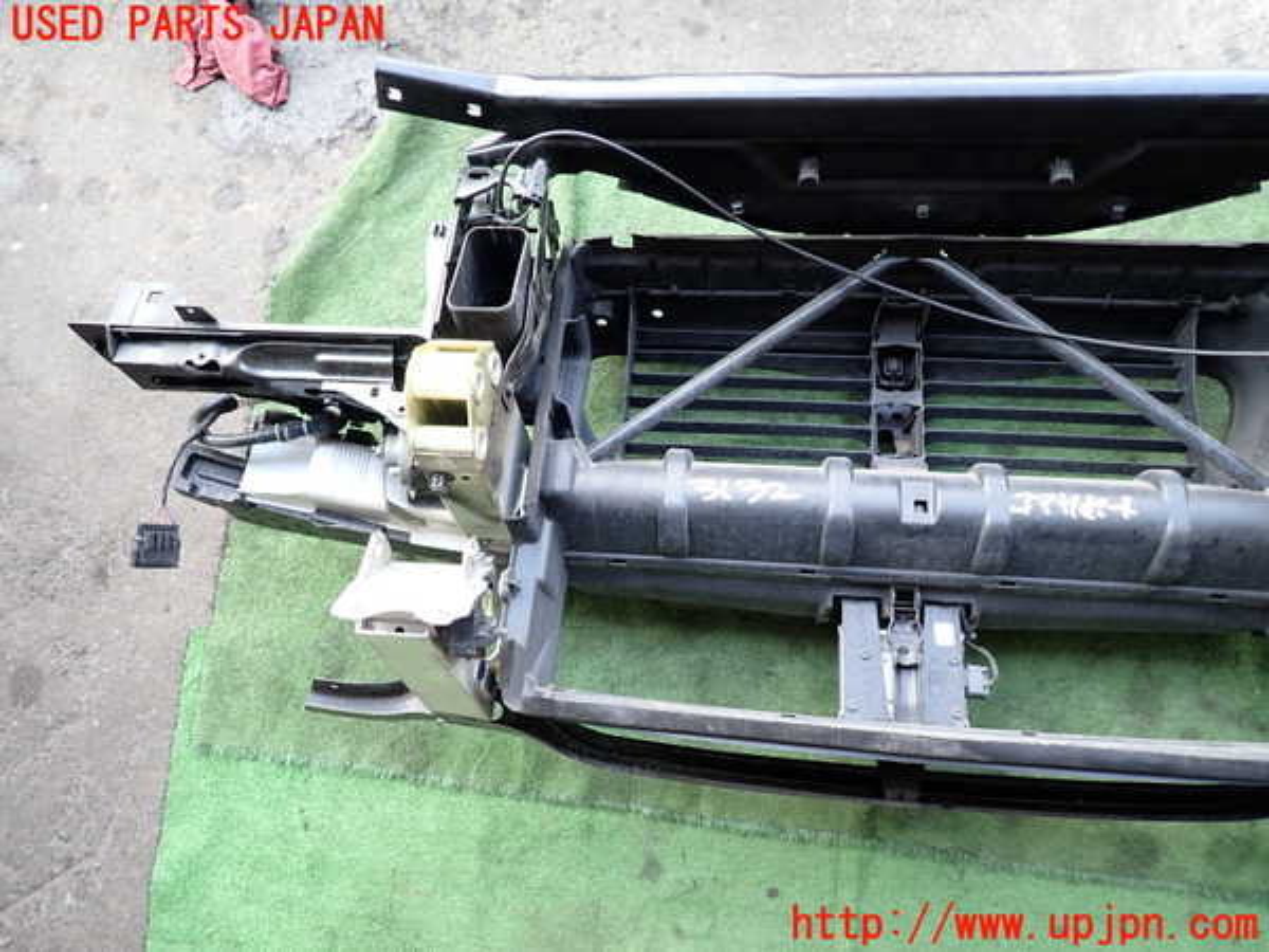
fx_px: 916
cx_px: 634
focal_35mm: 25
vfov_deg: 54.9
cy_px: 476
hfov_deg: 69.4
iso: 200
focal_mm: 4.5
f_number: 2
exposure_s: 1/125
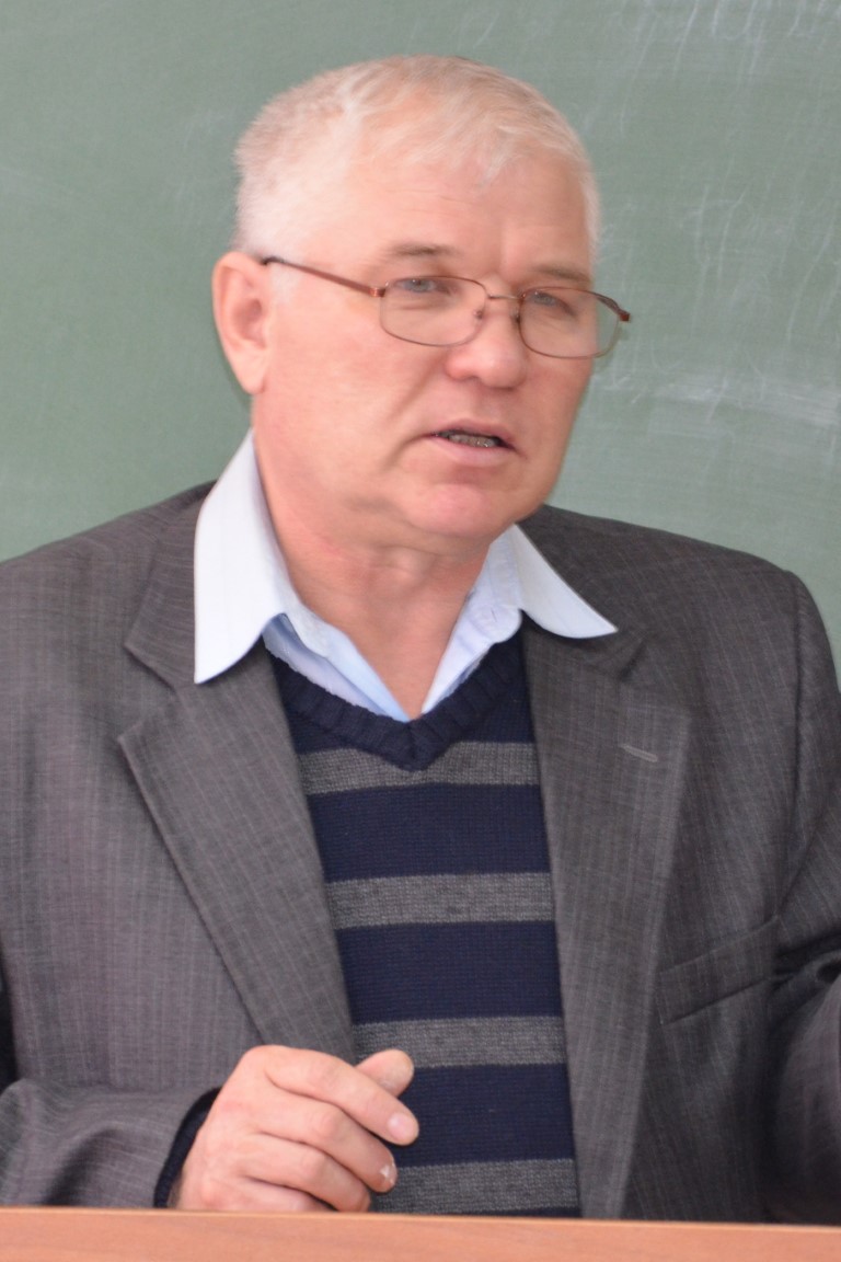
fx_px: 5151
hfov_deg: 9.3
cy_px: 631
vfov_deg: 14.0
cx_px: 420
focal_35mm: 147
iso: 1600
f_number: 5.6
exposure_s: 1/60
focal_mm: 98
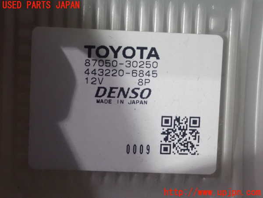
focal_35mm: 85
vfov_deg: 17.4
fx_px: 646
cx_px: 132
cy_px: 99
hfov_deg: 23.0
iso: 1600
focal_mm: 15.41
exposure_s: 1/15
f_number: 4.5
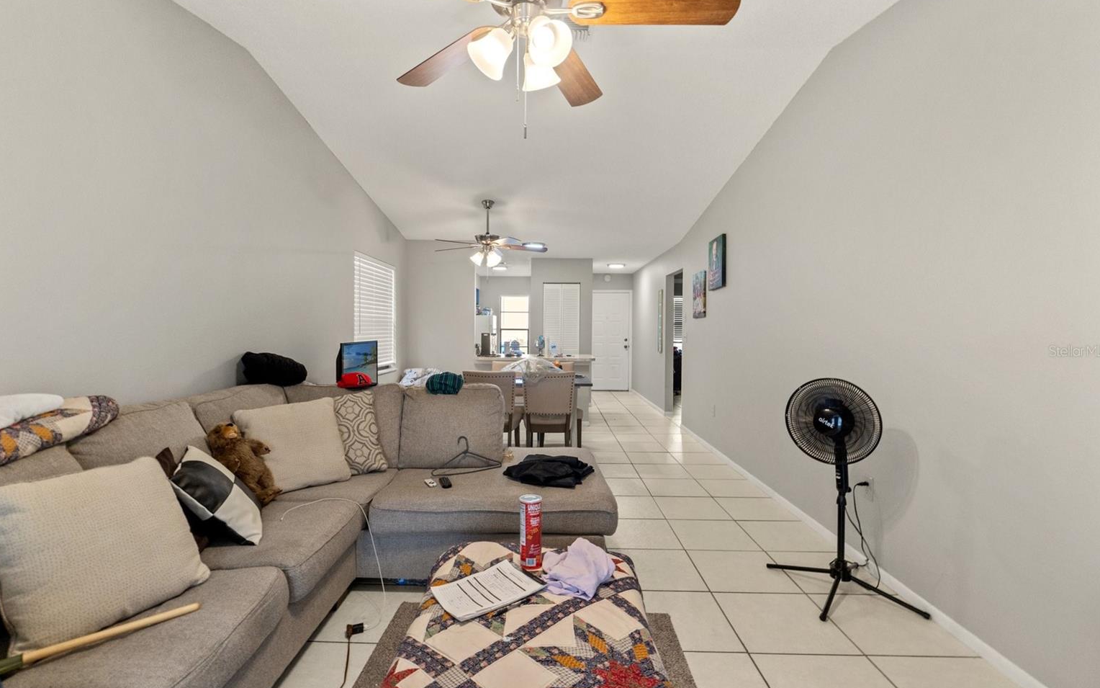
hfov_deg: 97.8
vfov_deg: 71.2
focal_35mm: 16
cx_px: 537
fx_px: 480
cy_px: 351
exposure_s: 1/15
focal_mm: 10
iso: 400
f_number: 7.1
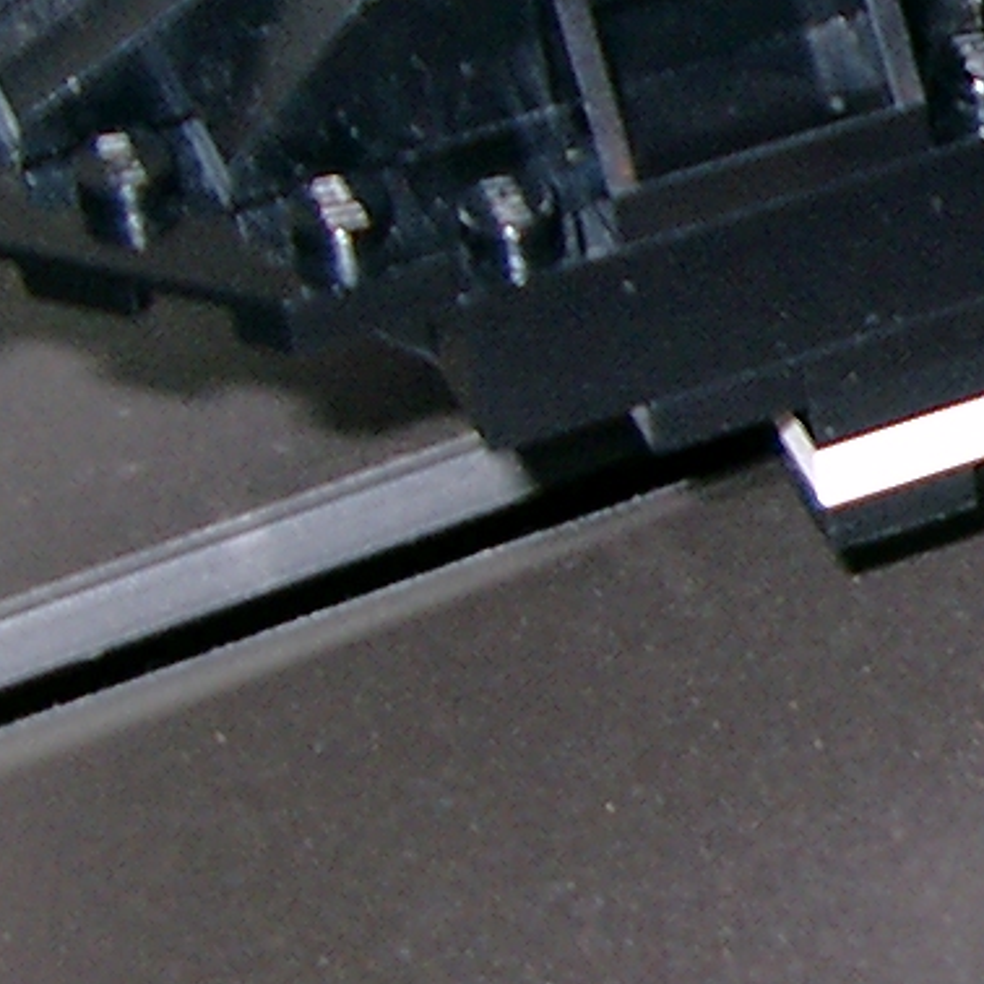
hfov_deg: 9.2
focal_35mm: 177
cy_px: 323
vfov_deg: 9.9
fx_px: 5692
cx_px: 1997
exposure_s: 1/60
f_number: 2.6
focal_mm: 7.6
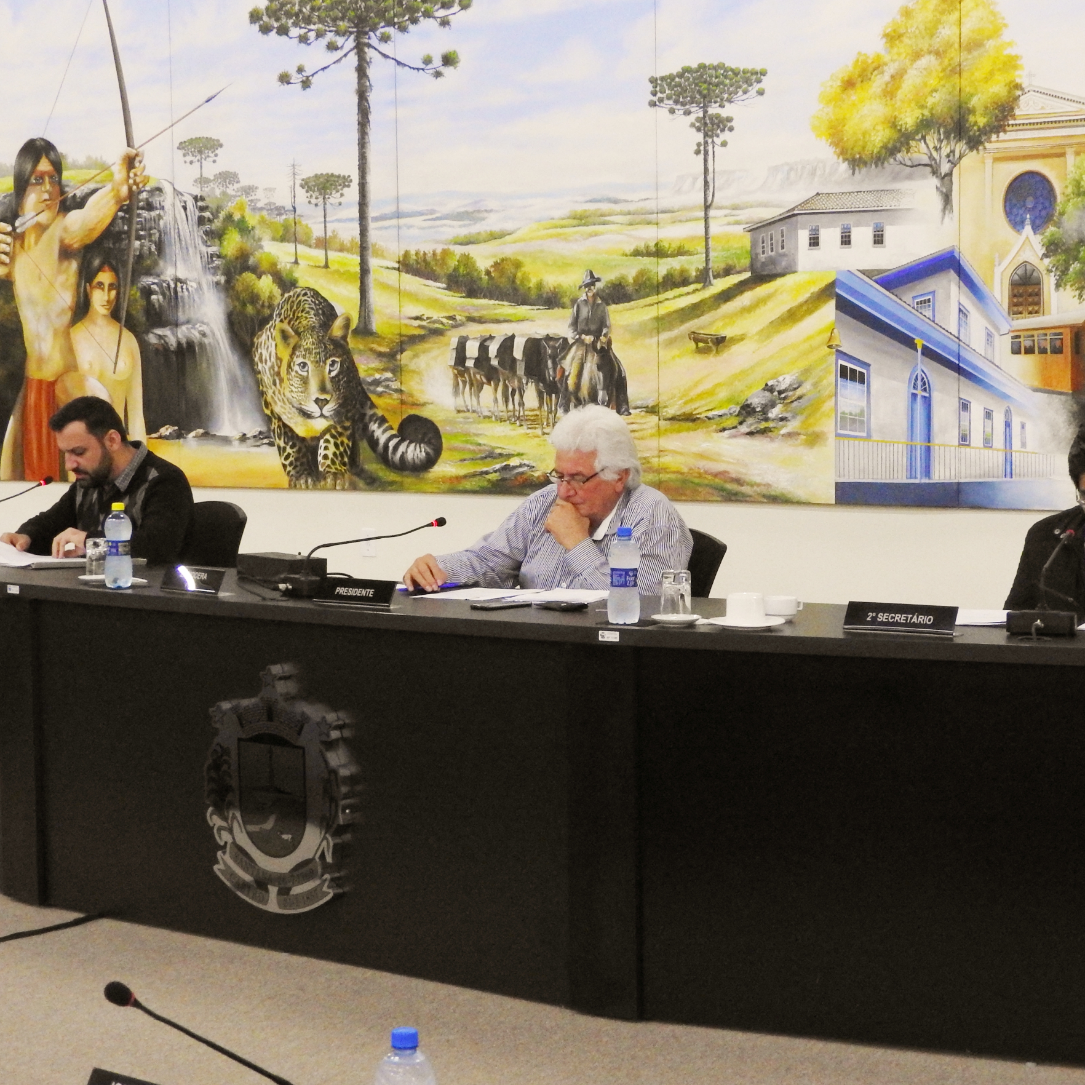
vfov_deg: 24.3
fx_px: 2518
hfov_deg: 24.3
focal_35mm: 71
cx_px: 608
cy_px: 542
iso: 800
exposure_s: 1/30
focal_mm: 10.7
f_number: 4.8
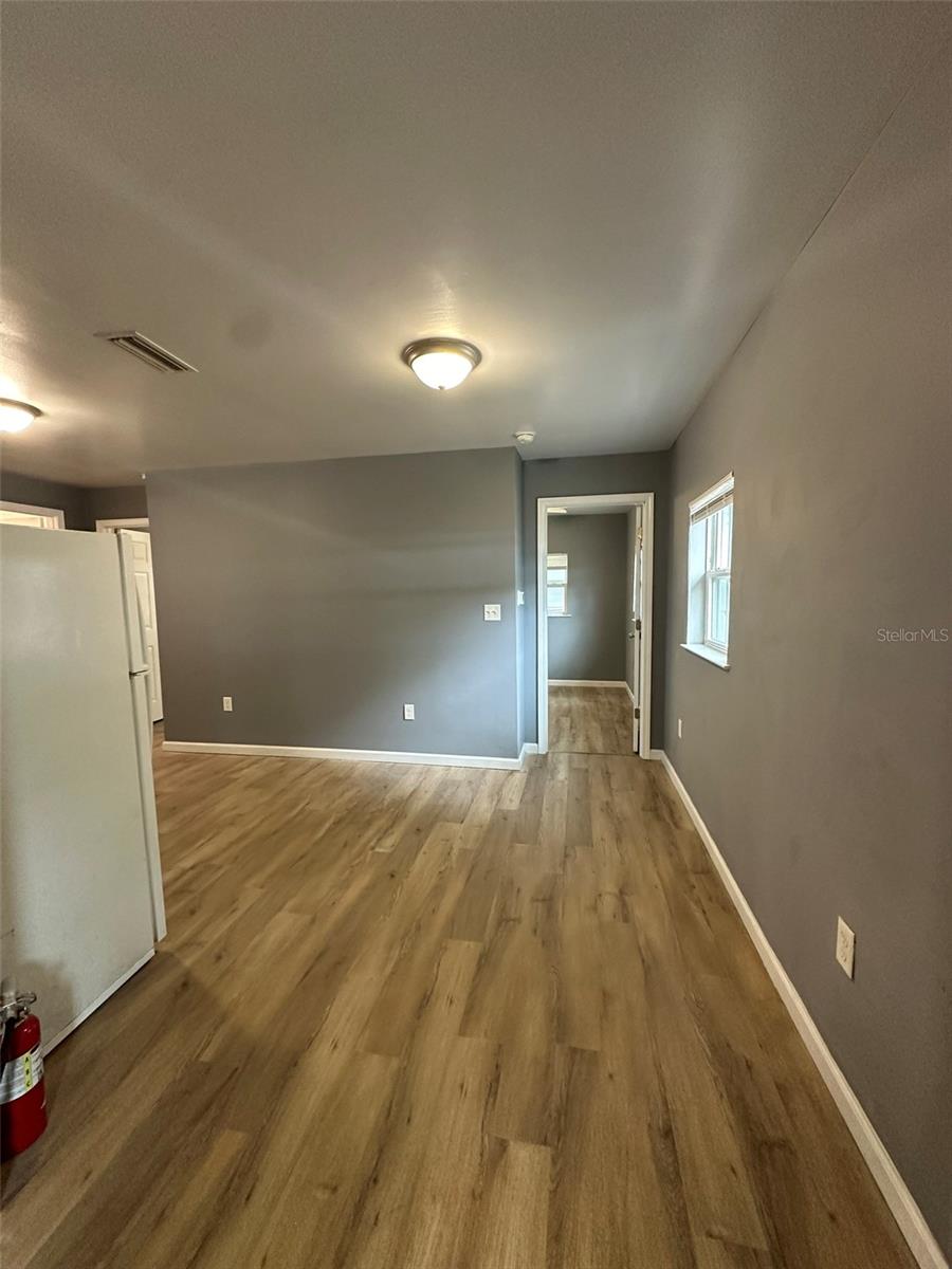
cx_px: 476
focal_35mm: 14
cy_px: 634
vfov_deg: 102.1
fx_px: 513
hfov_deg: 85.7
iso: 320
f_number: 2.2
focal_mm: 2.22
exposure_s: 1/60
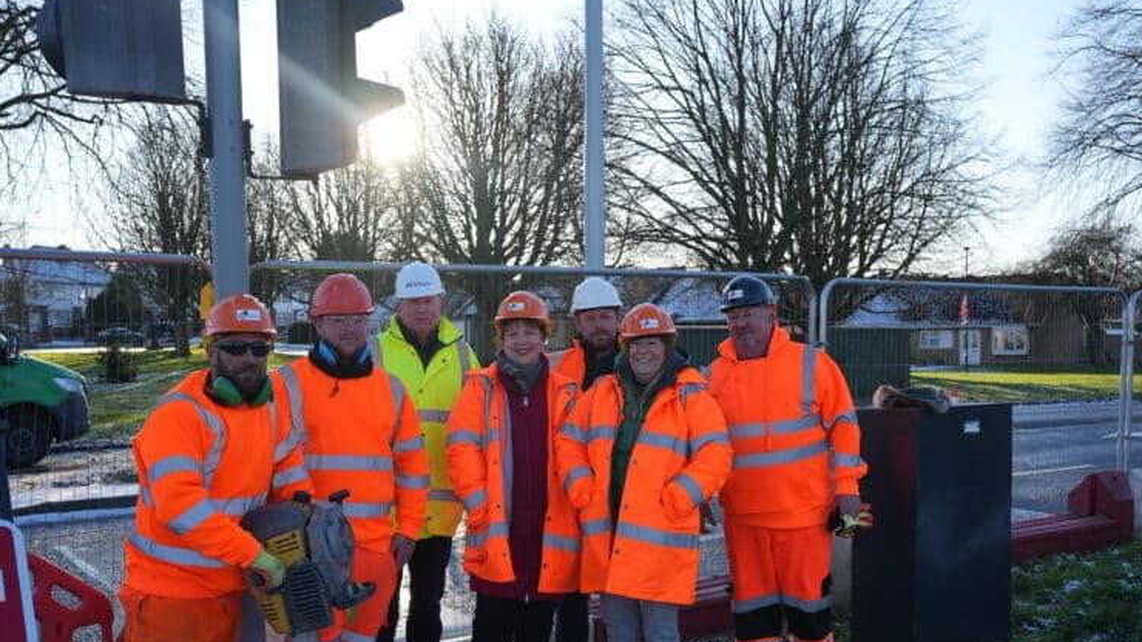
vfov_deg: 31.1
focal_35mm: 38
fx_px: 1151
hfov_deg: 52.8
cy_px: 377
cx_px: 563
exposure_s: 1/160
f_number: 5.6
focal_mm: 35
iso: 100
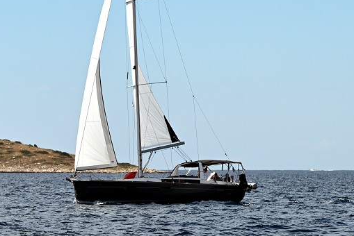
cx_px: 127
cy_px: 16
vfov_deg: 4.3
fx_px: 3138
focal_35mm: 319
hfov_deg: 6.5
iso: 100
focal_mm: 125
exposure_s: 1/800
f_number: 7.1
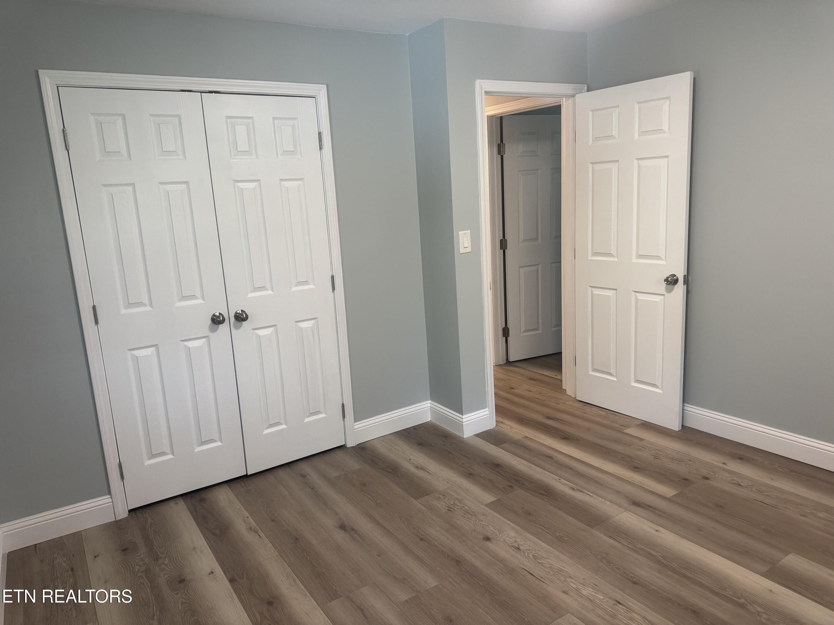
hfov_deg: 71.6
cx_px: 417
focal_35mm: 24
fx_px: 578
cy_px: 312
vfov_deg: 56.8
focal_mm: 6.76
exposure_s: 1/60
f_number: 1.78
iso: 200
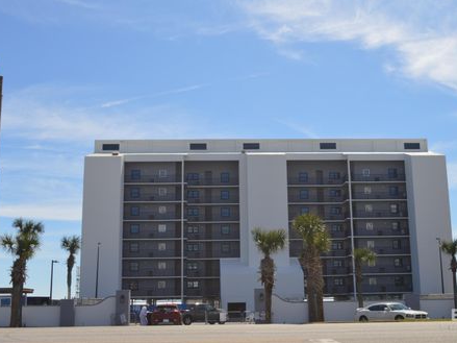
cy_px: 172
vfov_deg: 30.5
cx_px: 247
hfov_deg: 40.0
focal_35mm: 48
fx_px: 628
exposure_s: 1/200
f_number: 10
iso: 100
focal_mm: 29
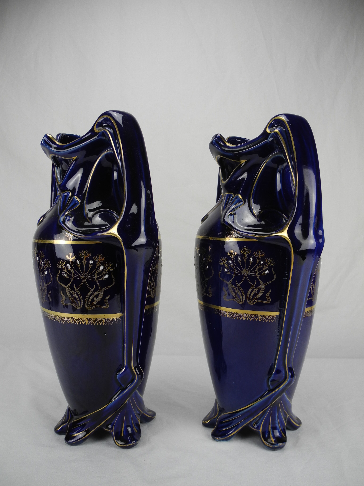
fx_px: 393
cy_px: 243
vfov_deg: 63.4
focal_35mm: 28
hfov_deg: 49.7
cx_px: 182
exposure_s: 1/106
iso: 100
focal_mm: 6
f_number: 2.8
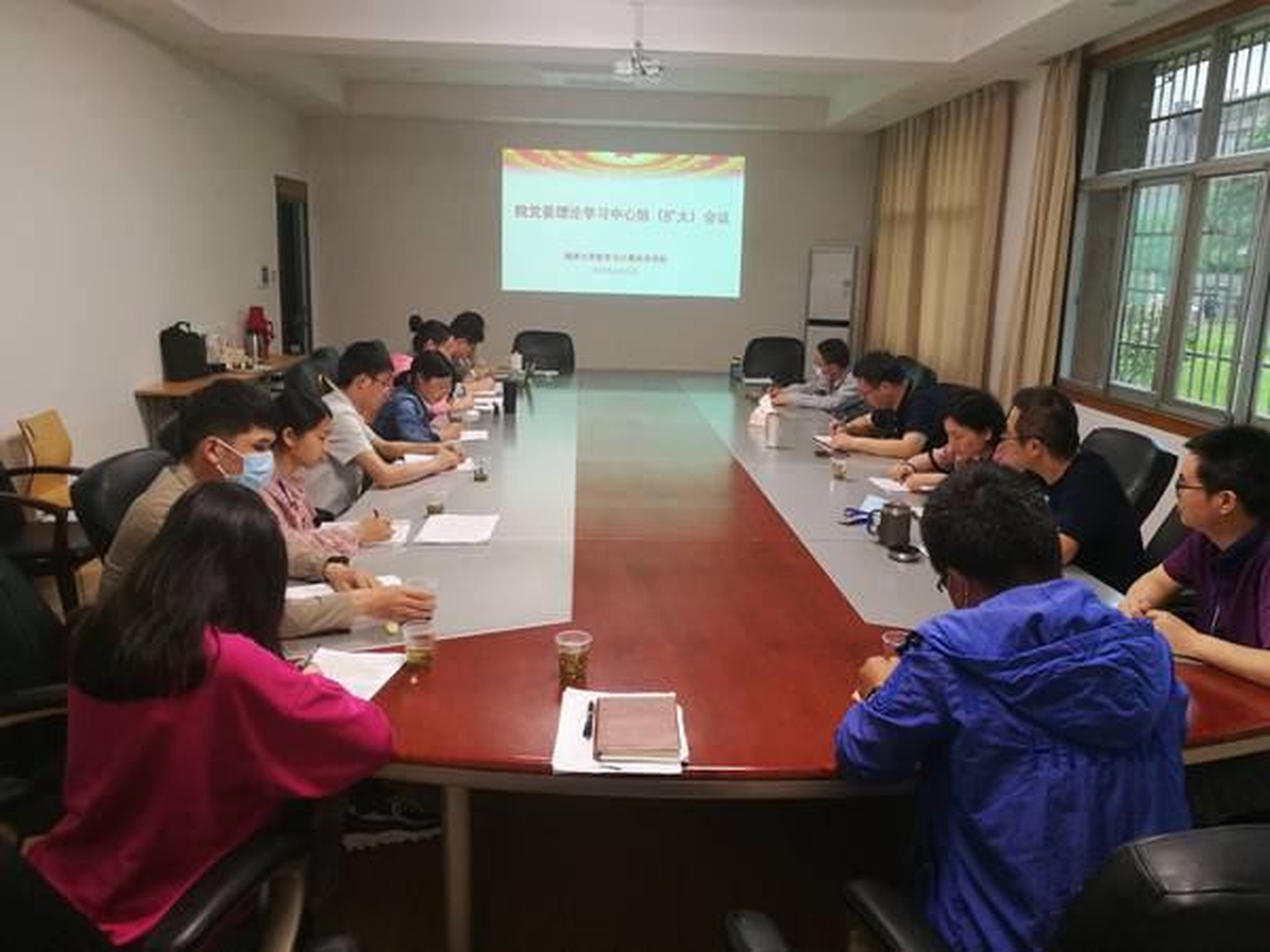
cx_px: 635
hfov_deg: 65.3
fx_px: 991
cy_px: 476
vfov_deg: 51.4
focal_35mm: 27
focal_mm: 4.5
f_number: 2.2
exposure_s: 1/50
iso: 200
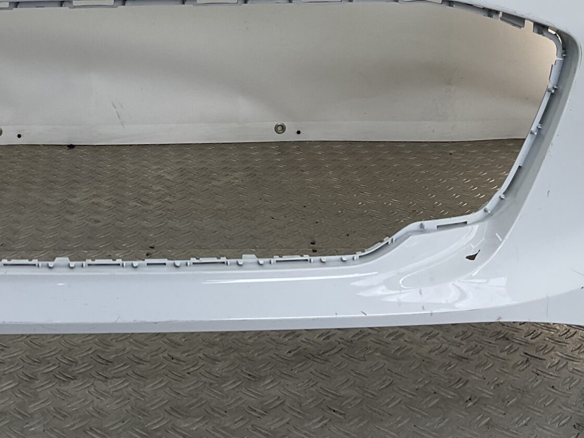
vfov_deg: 21.7
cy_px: 38
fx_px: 1114
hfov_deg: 28.9
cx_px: 146
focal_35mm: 66
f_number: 1.8
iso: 16
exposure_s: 1/327
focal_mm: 3
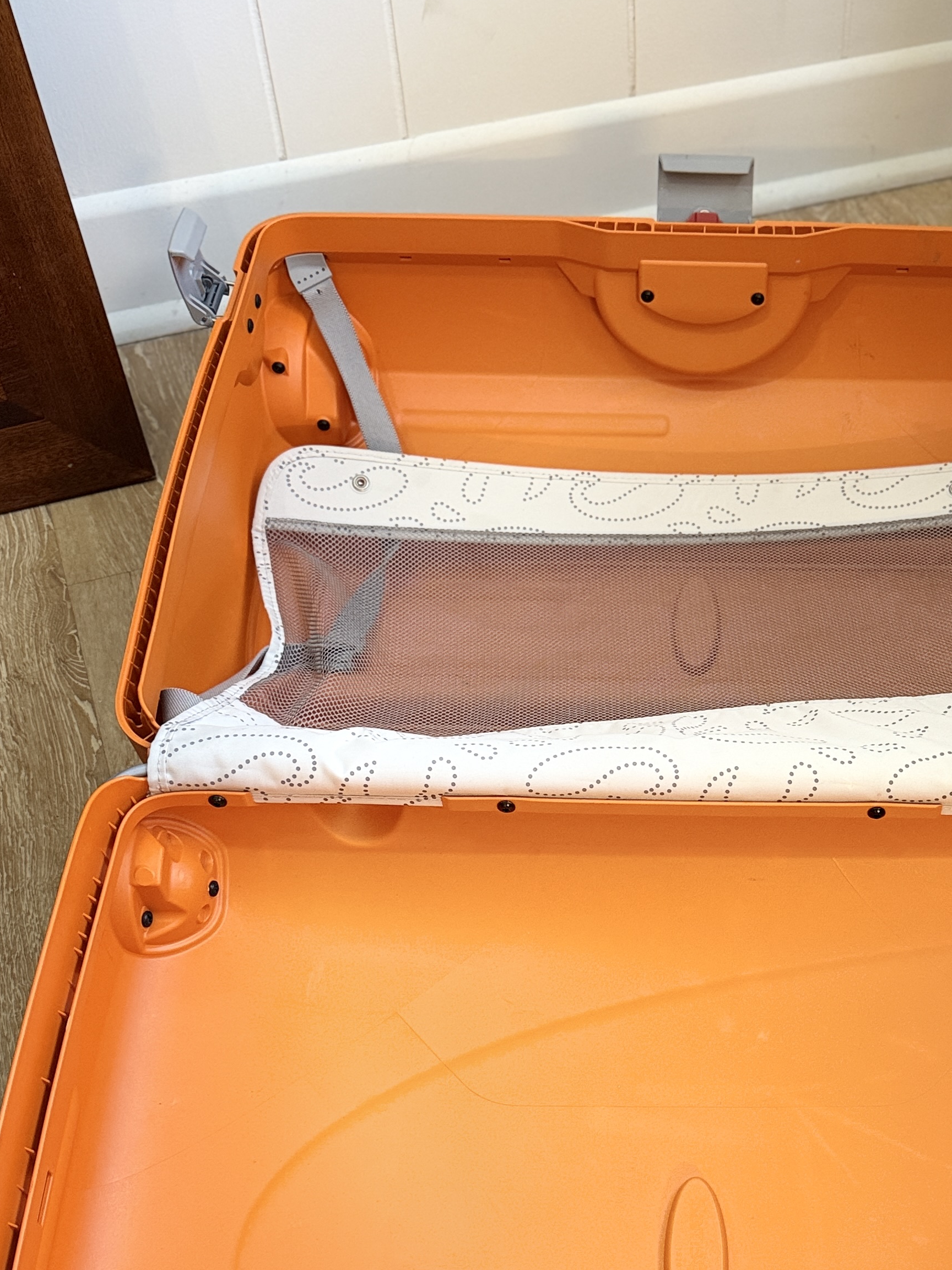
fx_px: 1540
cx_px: 685
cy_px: 882
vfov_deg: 43.9
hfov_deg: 33.8
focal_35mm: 42
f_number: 1.78
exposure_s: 1/60
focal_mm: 6.76
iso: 320
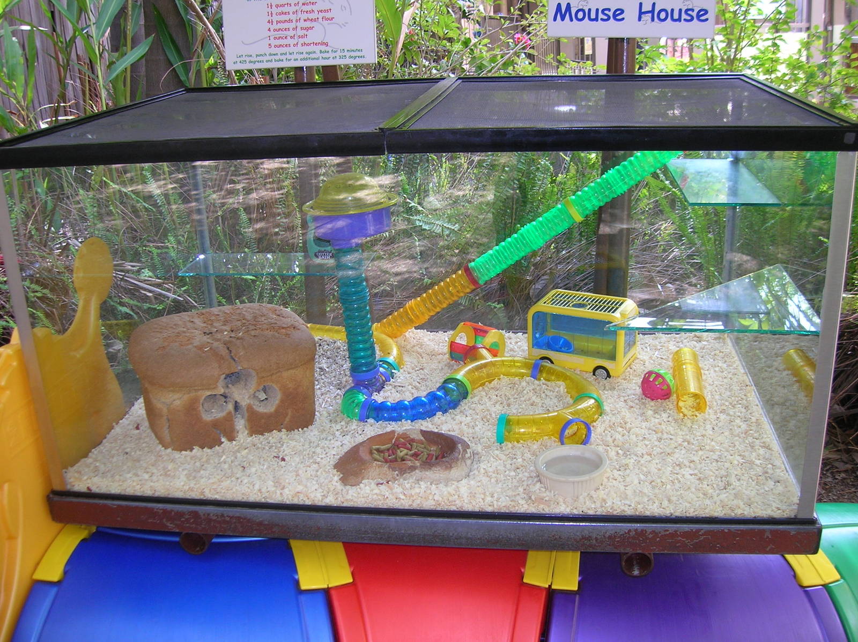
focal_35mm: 35
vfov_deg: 40.6
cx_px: 429
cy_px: 321
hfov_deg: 52.7
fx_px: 867
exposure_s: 1/30
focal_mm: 5.8
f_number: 2.9
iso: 50
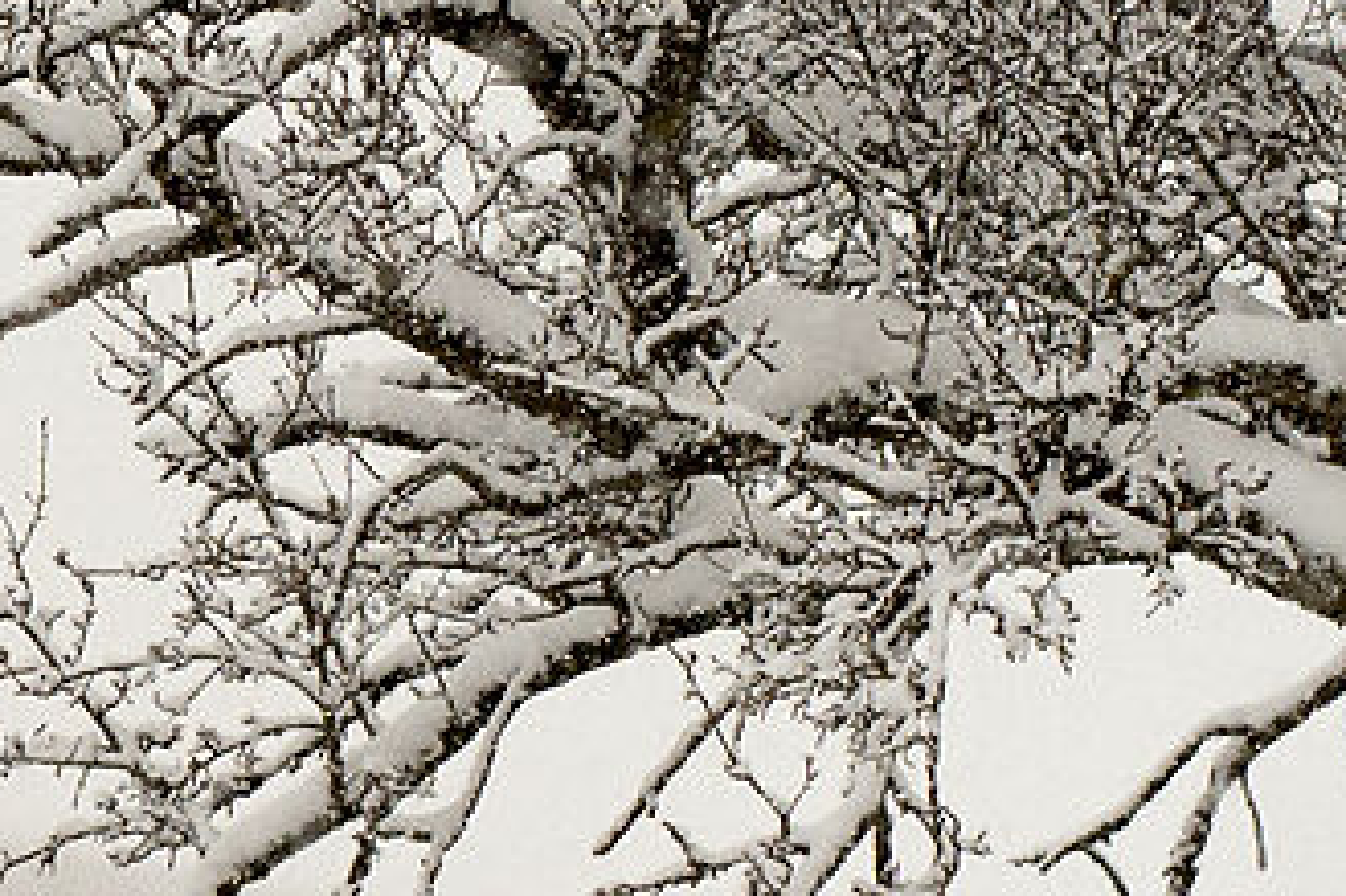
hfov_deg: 5.6
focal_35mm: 365
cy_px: 1031
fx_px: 13639
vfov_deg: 3.8
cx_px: -1027
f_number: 4
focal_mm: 50
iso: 800
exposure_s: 1/1000
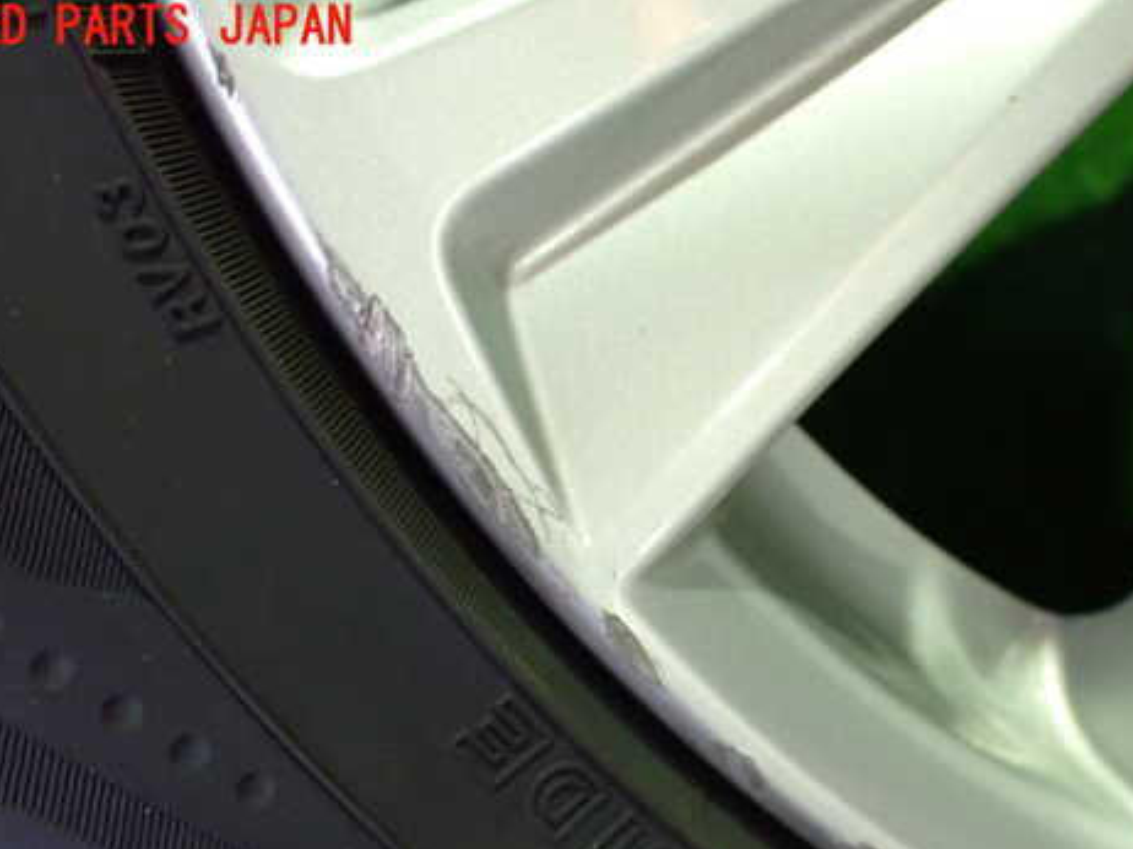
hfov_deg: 47.8
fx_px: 1276
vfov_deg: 36.5
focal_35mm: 39
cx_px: 643
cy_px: 550
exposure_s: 1/50
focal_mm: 5.4
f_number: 2.3
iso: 800
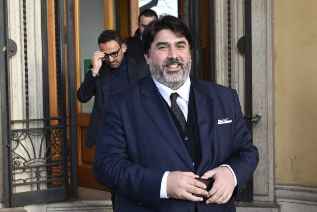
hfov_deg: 38.9
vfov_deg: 26.5
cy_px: 106
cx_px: 158
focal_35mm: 51
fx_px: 449
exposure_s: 1/250
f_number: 4.5
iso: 640
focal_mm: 34
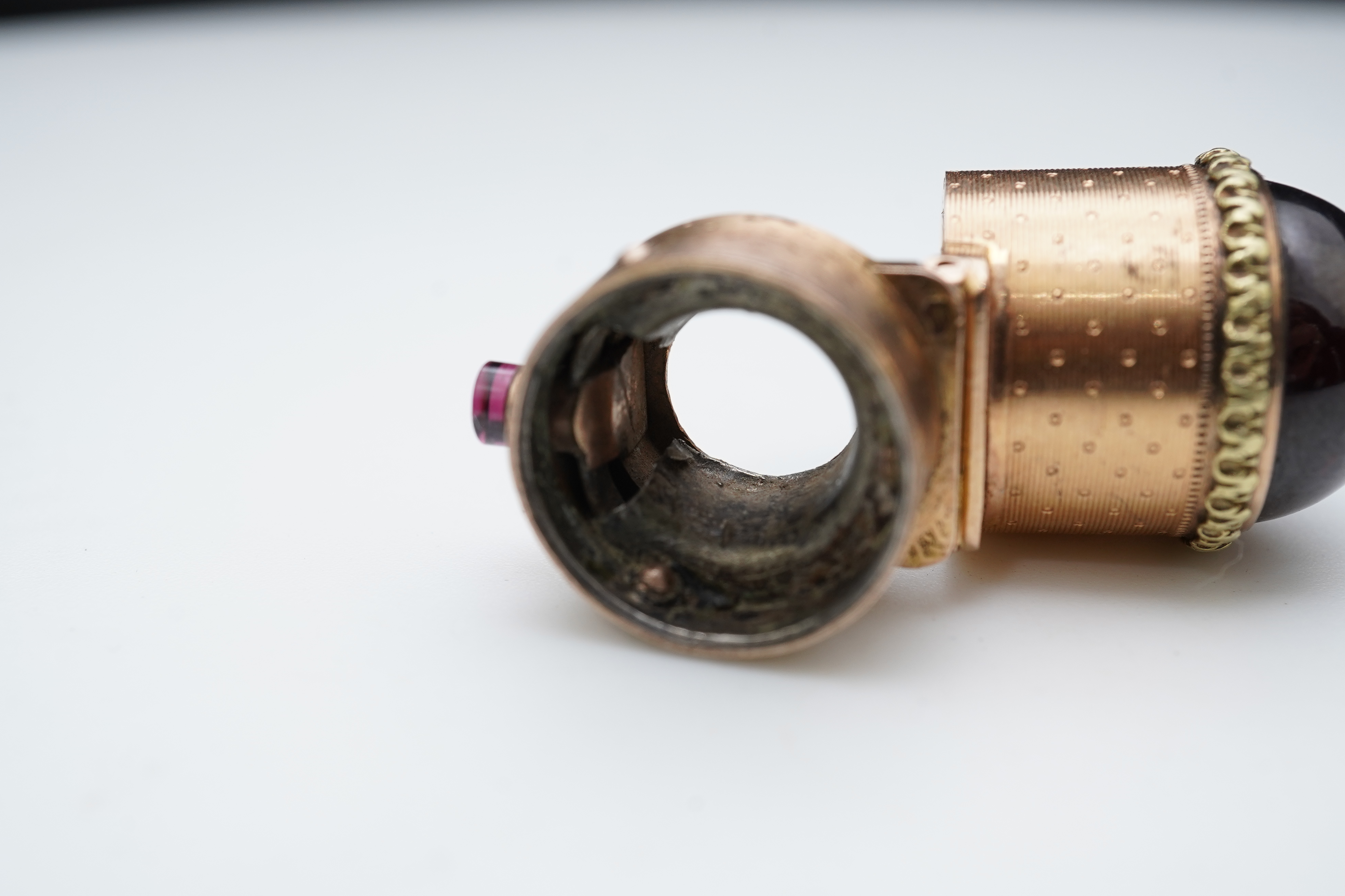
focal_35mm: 45
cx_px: 672
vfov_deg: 29.9
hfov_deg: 43.6
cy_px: 448
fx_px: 1681
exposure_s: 1/125
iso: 400
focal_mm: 30
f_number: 16
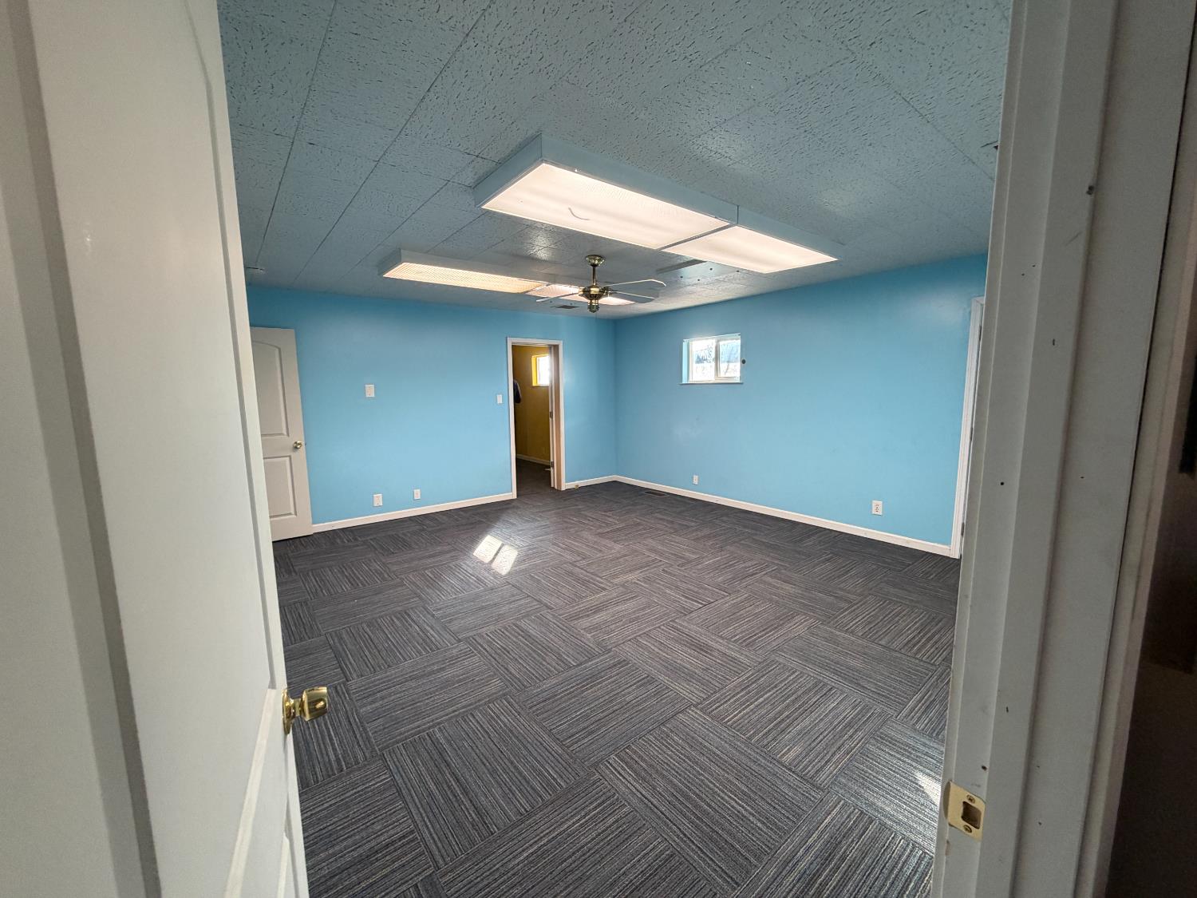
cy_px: 449
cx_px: 598
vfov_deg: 85.7
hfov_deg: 102.1
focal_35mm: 14
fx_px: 484
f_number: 2.2
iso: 250
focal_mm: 2.22
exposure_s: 1/60
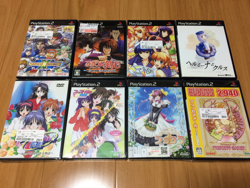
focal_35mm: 29
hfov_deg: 61.7
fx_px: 209
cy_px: 94
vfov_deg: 48.2
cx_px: 125
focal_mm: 4.15
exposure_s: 1/30
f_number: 2.2
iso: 40
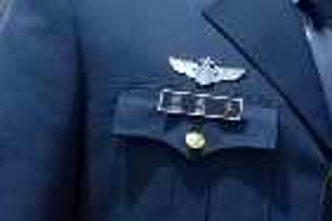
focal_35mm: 293
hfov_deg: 6.9
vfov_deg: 4.6
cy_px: -170
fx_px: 2702
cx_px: 590
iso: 125
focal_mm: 46
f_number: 10
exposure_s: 1/160
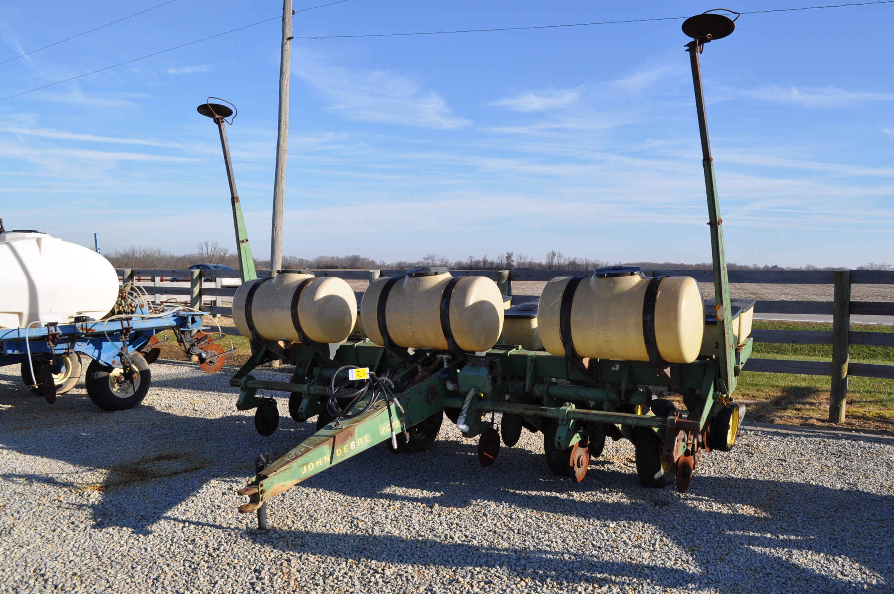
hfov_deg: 57.3
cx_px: 447
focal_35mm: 33
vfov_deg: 39.9
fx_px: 818
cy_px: 297
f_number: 9
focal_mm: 22
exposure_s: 1/320
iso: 200
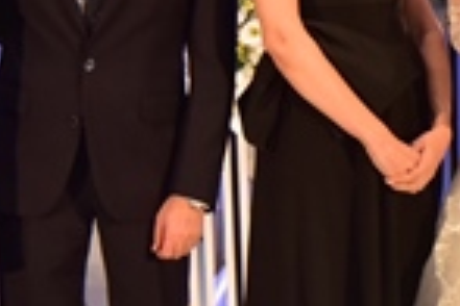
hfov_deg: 8.5
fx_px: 3003
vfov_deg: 5.8
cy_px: -37
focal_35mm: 235
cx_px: 776
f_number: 4
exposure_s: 1/80
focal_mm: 45
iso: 1250
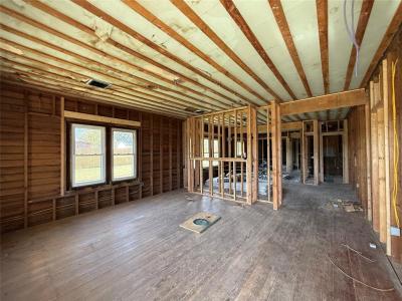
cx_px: 201
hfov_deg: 102.1
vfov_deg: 85.7
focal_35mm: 14
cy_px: 150
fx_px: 163
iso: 250
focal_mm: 2.22
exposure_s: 1/99
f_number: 2.2
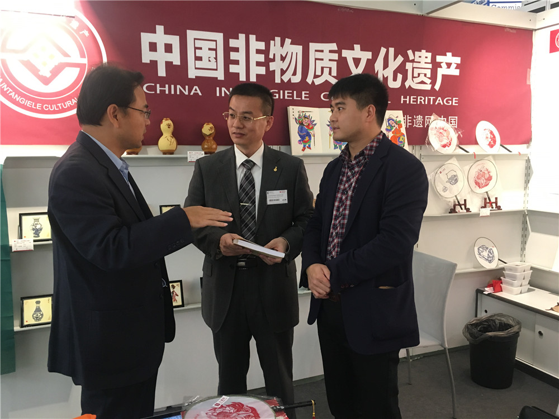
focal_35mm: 29
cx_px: 280
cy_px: 210
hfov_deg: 61.7
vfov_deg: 48.2
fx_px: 468
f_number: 2.2
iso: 160
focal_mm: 4.15
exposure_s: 1/33
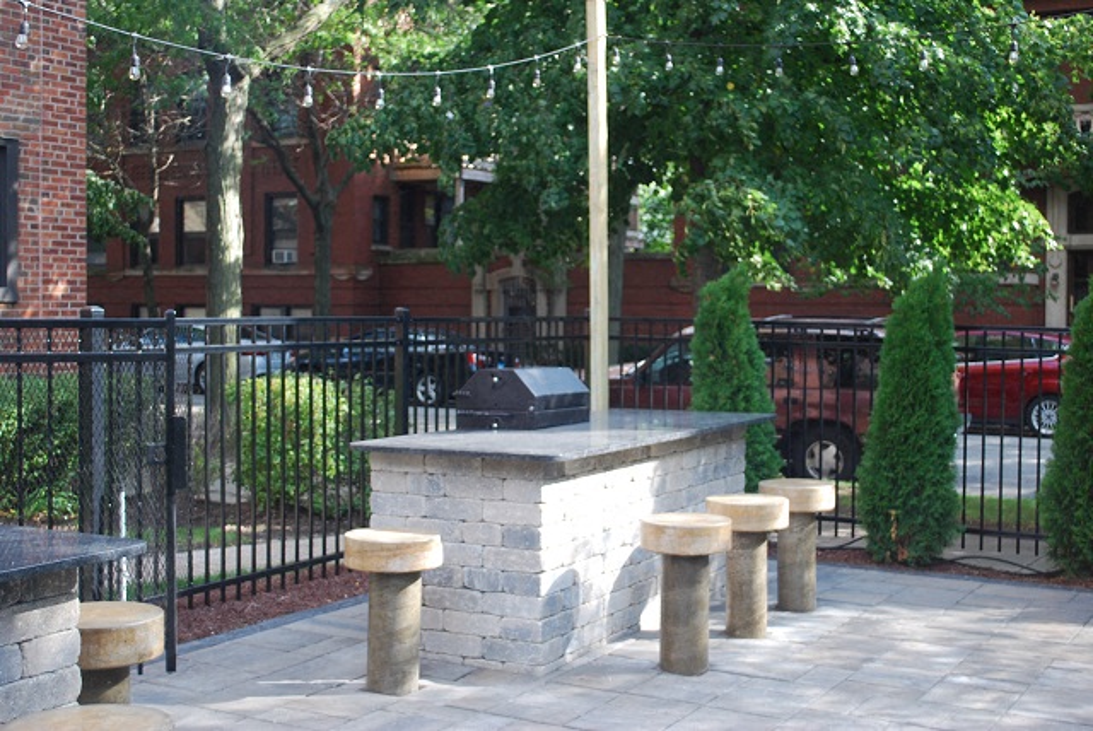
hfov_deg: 41.1
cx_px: 546
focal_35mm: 48
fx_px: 1459
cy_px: 366
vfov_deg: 28.1
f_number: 4.8
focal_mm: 32
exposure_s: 1/100
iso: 200
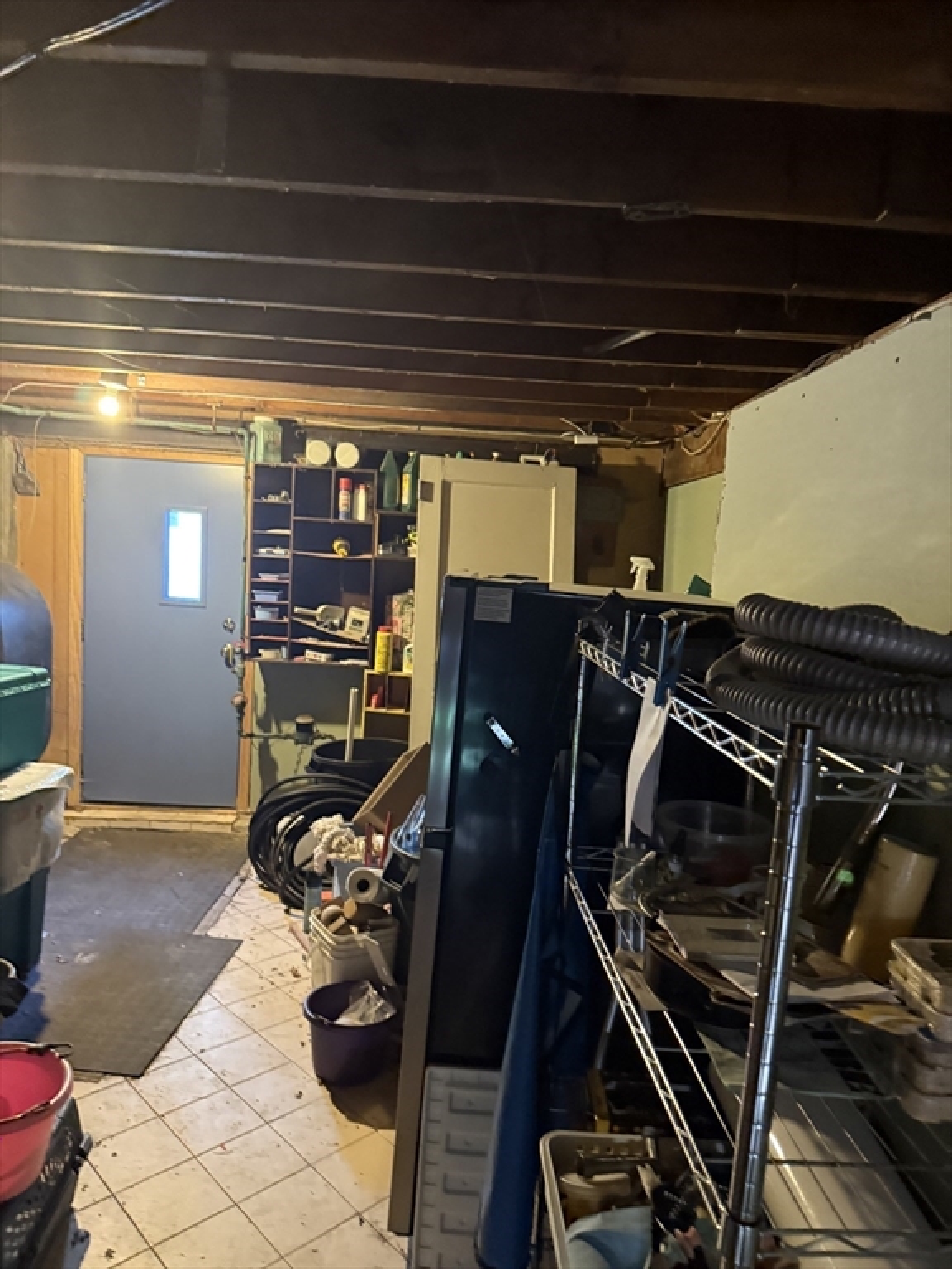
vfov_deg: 71.6
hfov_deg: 56.8
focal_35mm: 24
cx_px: 476
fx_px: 880
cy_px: 634
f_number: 1.78
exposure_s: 1/40
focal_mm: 6.76
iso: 1000
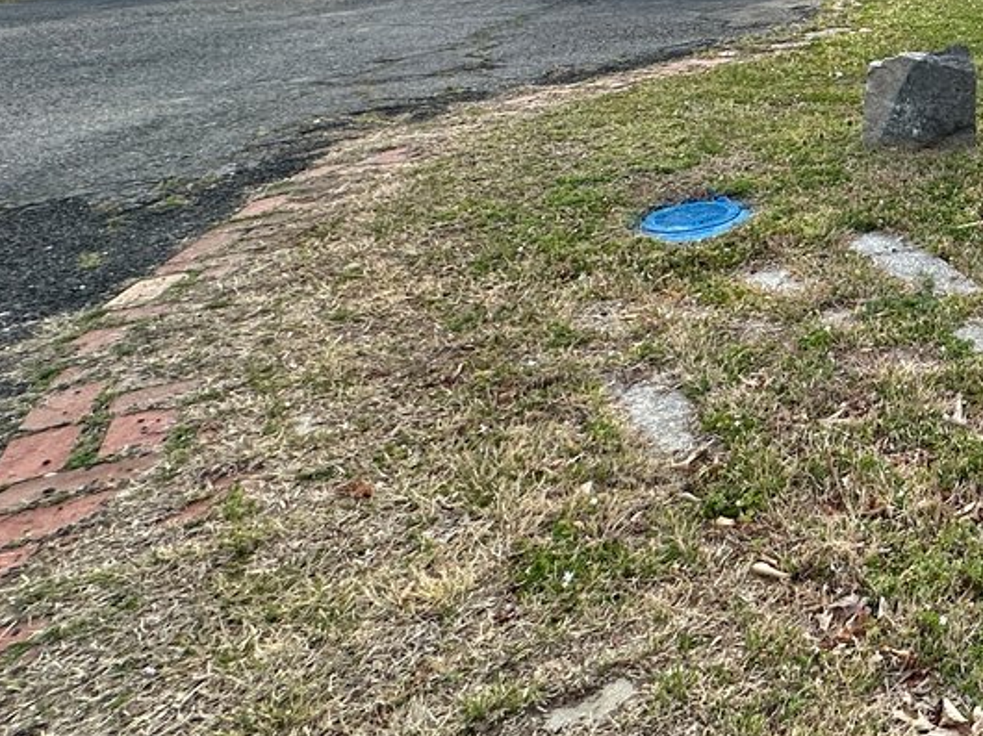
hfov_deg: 33.2
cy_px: -101
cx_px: 1303
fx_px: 1135
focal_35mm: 40
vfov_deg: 31.3
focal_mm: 2.22
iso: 40
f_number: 2.2
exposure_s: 1/481
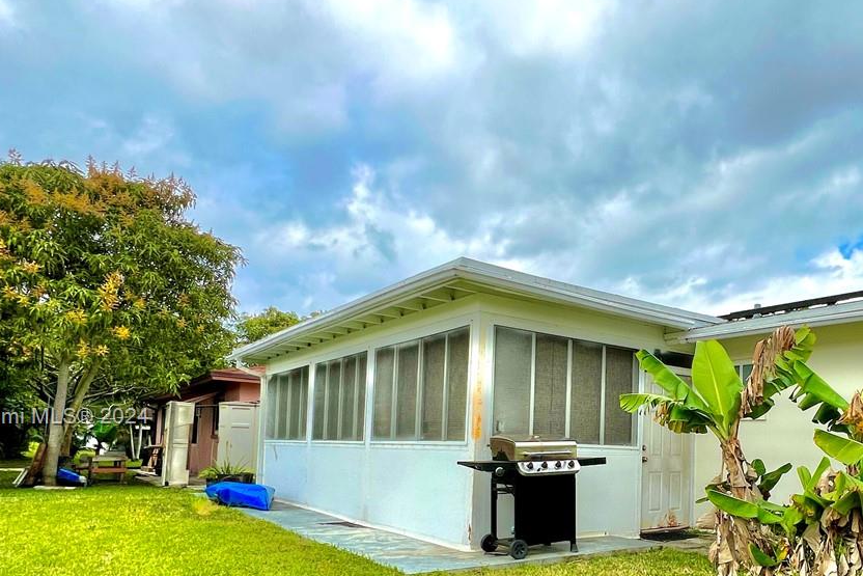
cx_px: 647
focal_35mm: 26
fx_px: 623
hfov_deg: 65.2
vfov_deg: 48.0
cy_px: 418
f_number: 1.8
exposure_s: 1/1597
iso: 32
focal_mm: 1.57
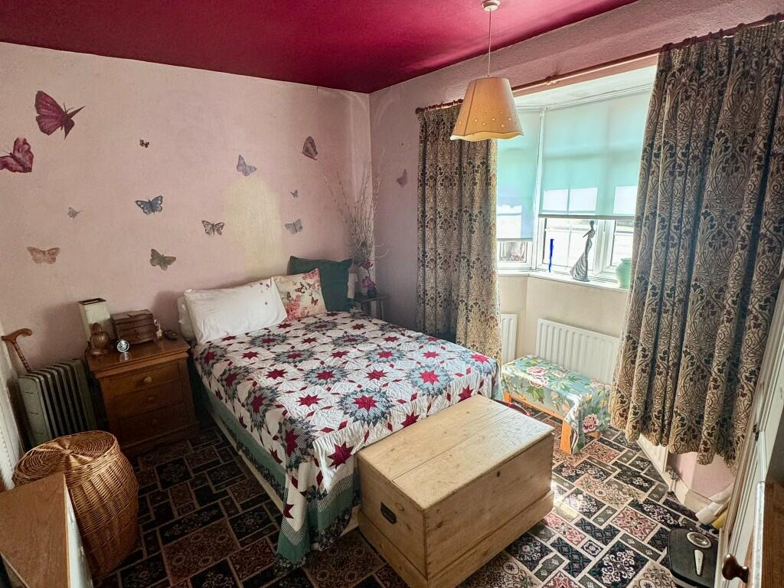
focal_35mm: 14
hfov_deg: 102.1
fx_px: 317
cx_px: 392
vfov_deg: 85.7
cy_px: 294
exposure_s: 1/99
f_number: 2.2
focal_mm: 2.22
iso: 125
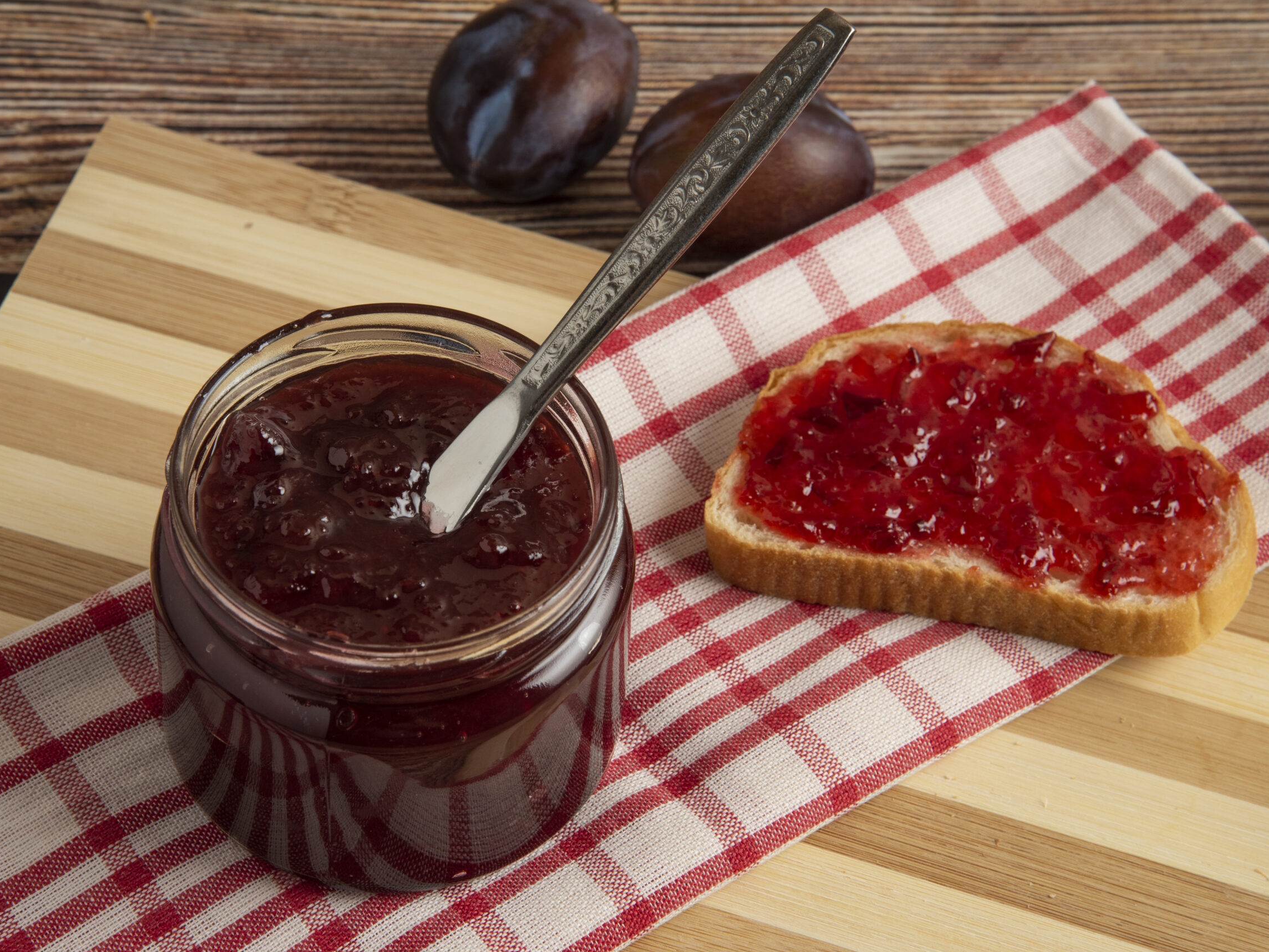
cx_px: 614
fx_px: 4766
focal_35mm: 130
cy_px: 477
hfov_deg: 15.2
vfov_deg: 11.4
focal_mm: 120
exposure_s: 1/100
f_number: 14
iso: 320
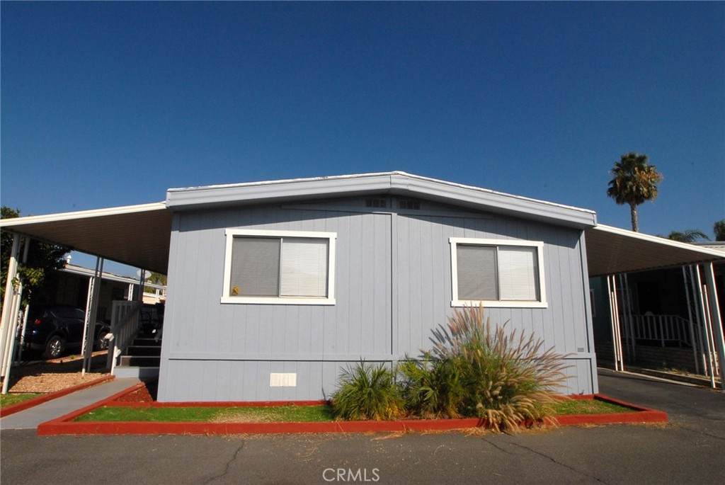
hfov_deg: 89.9
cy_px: 242
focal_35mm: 18
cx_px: 362
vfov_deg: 67.5
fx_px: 363
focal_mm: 12
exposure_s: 1/250
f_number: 22
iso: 320
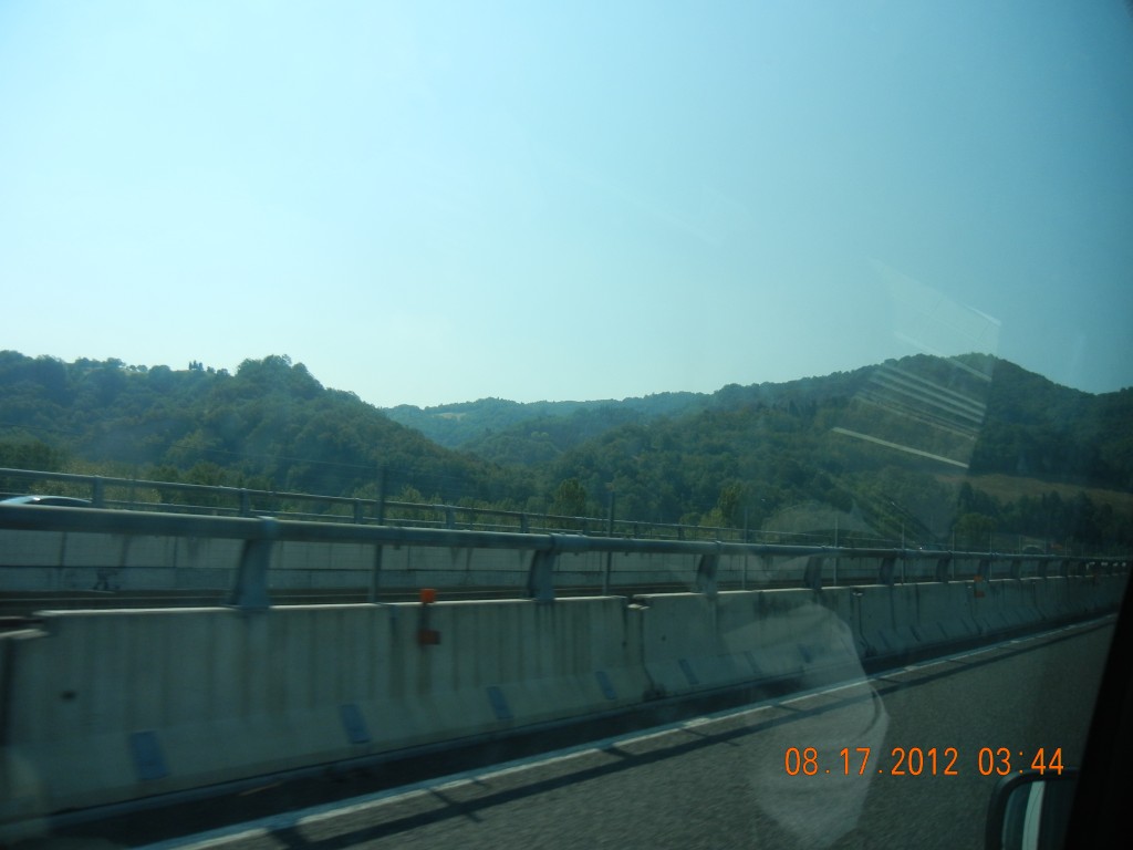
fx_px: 982
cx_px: 566
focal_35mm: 30
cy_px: 425
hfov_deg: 60.0
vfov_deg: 46.8
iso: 160
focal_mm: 5.4
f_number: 7
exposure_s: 1/487
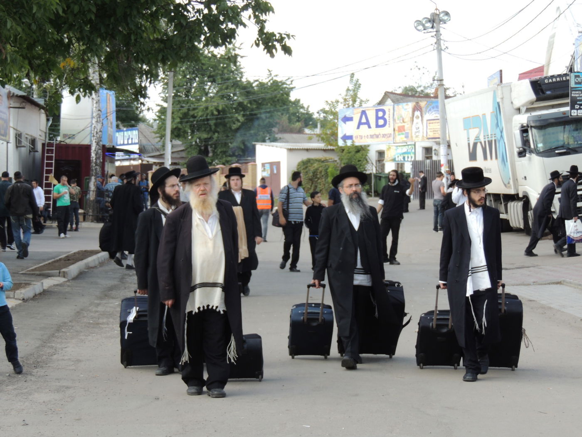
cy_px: 218
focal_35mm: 105
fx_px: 1765
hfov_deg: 18.7
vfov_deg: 14.1
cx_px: 291
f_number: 4.2
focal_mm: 18.7
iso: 100
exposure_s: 1/160
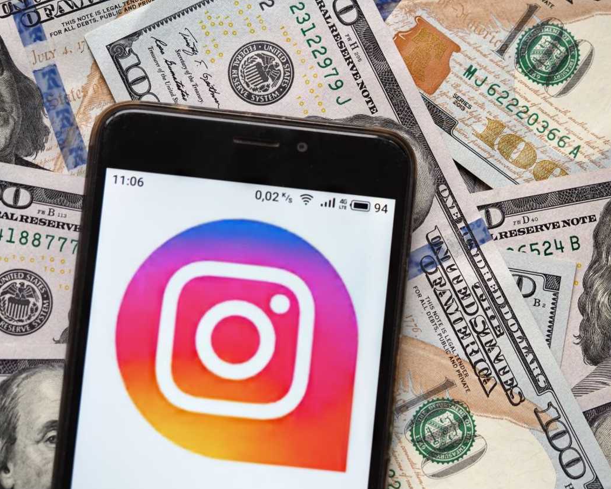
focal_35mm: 126
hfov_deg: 15.3
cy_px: 246
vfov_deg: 12.2
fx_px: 2279
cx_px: 327
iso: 200
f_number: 3.2
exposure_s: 1/125
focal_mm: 60
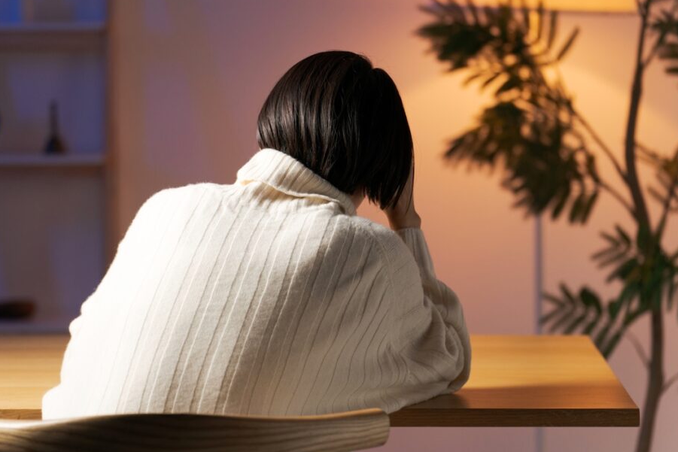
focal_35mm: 141
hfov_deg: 14.5
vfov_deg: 9.7
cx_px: 310
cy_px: 211
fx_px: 2656
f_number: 3.2
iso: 800
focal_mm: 124
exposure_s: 1/200
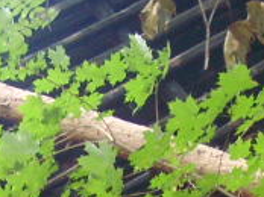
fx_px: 1569
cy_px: 361
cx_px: 103
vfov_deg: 7.0
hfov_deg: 9.6
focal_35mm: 206
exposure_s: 1/30
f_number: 2.8
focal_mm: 5.8
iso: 300
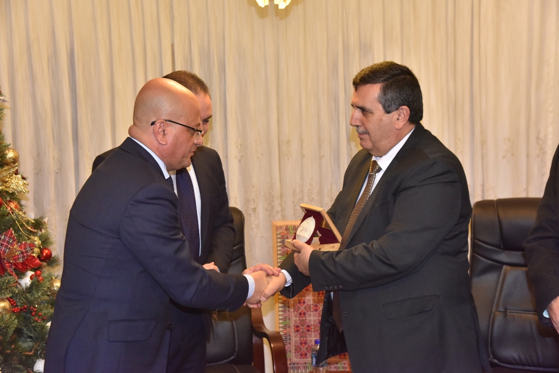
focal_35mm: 58
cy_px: 186
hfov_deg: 34.5
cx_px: 280
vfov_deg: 23.4
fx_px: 901
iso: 2500
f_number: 6.3
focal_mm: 58
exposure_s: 1/160
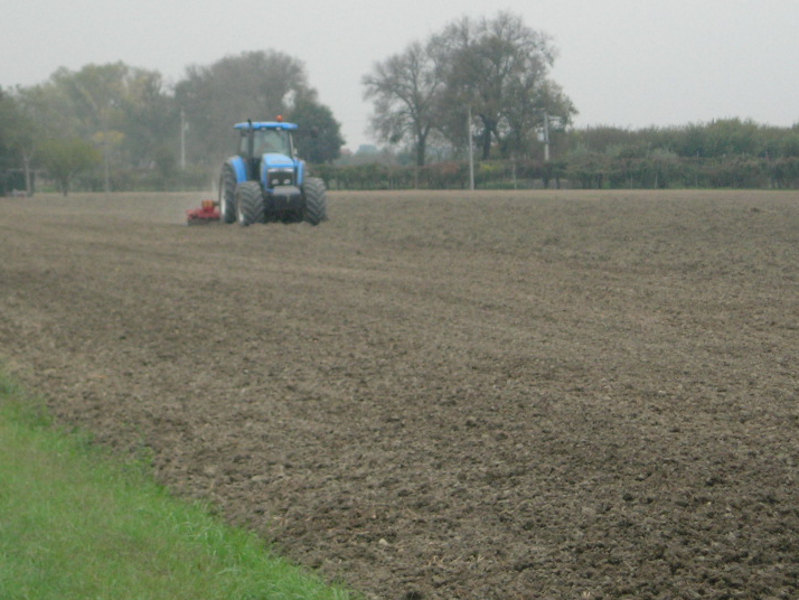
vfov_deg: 9.2
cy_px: 207
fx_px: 3741
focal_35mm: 162
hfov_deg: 12.2
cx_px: 300
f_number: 4.9
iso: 152
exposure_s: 1/115
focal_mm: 23.4
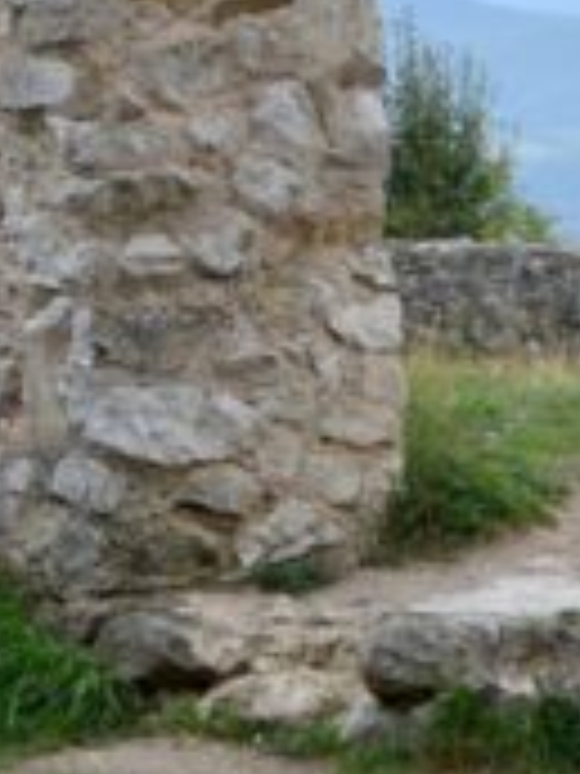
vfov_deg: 11.7
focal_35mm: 155
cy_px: -652
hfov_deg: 8.4
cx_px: -985
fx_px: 3463
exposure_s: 1/200
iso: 200
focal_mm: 18
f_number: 7.1
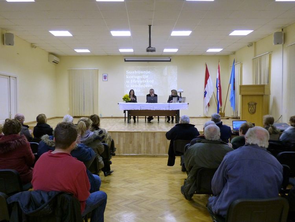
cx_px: 148
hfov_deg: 55.3
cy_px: 111
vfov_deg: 43.0
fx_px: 281
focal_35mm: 33
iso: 400
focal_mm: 5.6
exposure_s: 1/30
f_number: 3
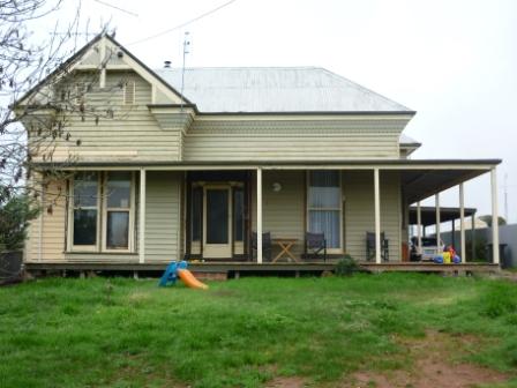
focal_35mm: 42
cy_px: 194
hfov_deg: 44.8
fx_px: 627
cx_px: 258
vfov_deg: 34.3
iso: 80
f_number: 3
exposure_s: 1/160
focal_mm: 6.9
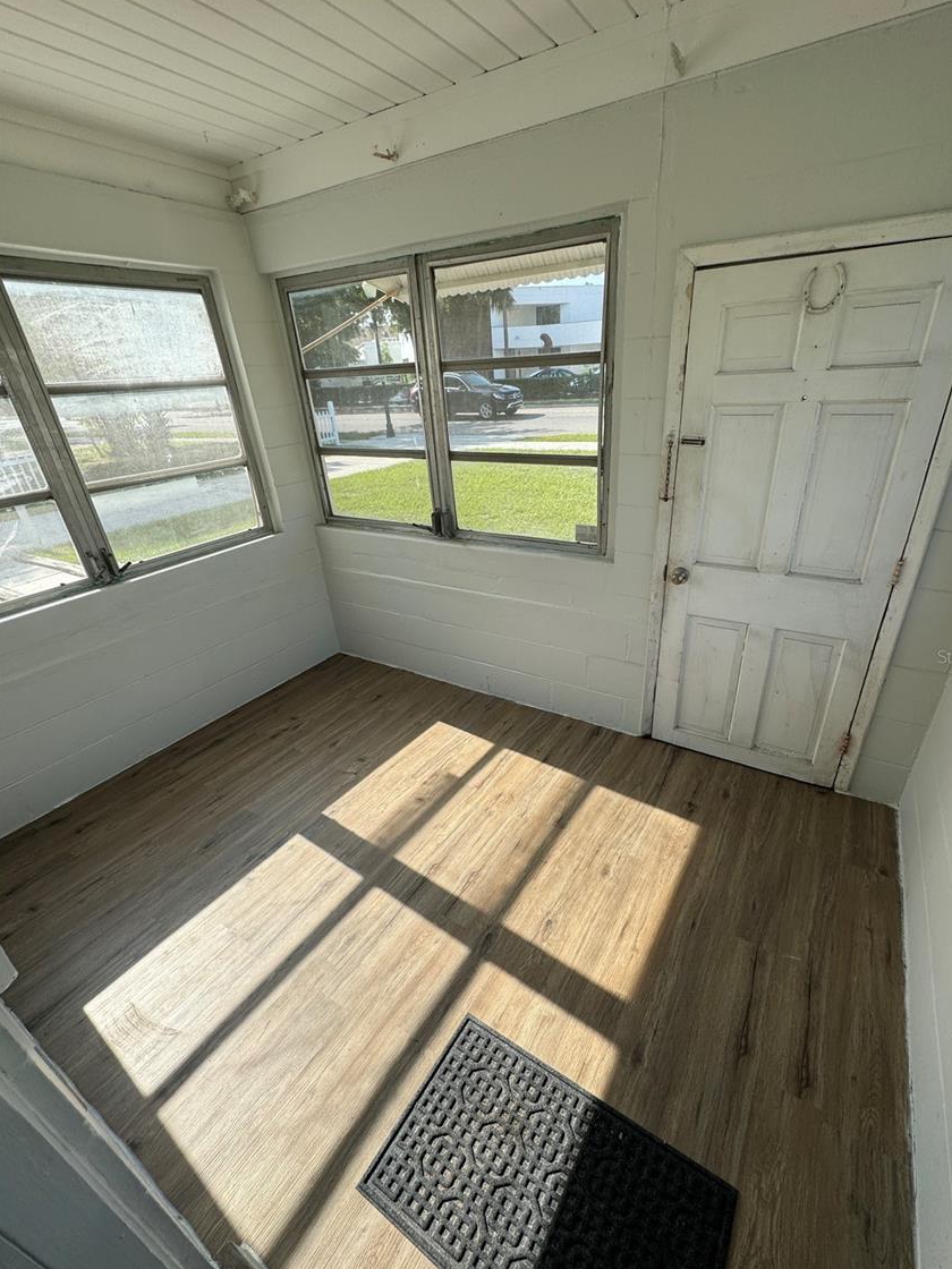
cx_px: 508
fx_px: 550
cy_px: 656
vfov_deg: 98.1
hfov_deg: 81.6
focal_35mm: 15
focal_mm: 2.22
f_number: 2.2
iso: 50
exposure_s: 1/552
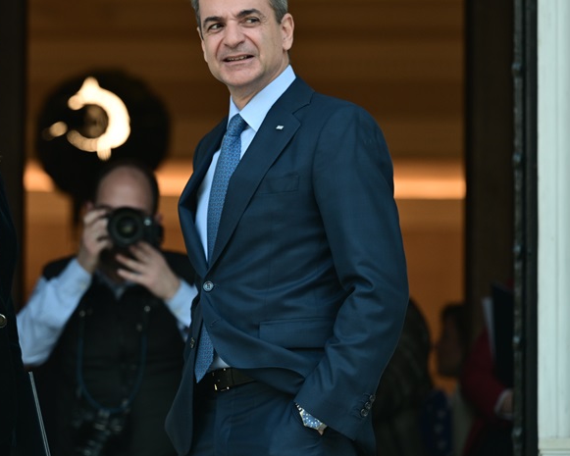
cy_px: 225
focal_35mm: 323
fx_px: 5450
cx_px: 83
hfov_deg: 6.0
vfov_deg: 4.8
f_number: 4.5
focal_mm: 200
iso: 400
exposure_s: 1/320
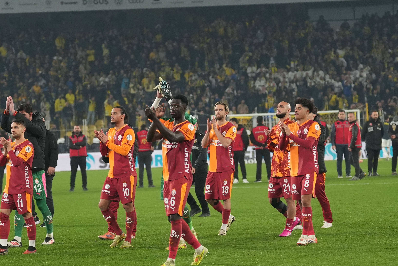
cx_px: 142
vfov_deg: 7.2
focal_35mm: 191
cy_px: 144
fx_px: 2111
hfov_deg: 10.8
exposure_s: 1/2000
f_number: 2.8
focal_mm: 91
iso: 2000
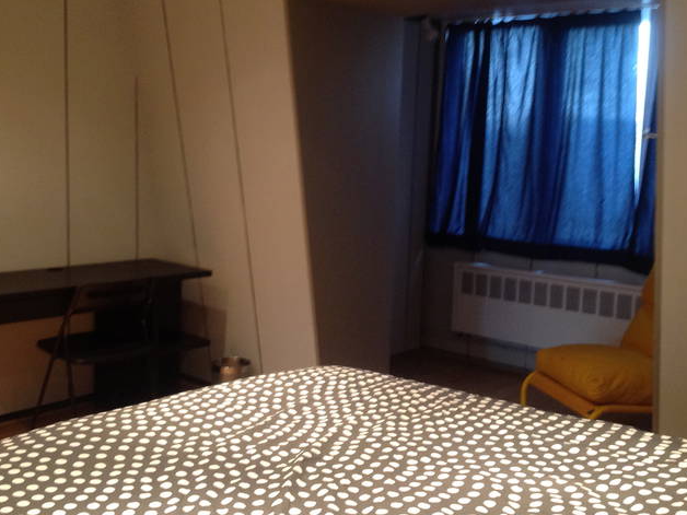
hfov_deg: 42.9
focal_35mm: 44
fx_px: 873
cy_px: 253
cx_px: 319
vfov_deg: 32.9
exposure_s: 1/15
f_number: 2.4
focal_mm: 4.28
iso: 160
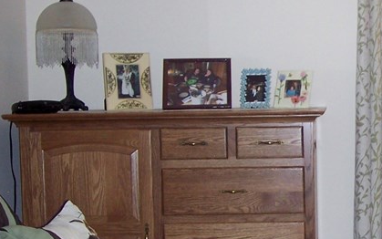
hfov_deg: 19.7
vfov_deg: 12.9
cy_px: 175
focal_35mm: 101
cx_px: 421
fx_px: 1052
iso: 140
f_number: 2.8
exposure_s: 1/60
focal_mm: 8
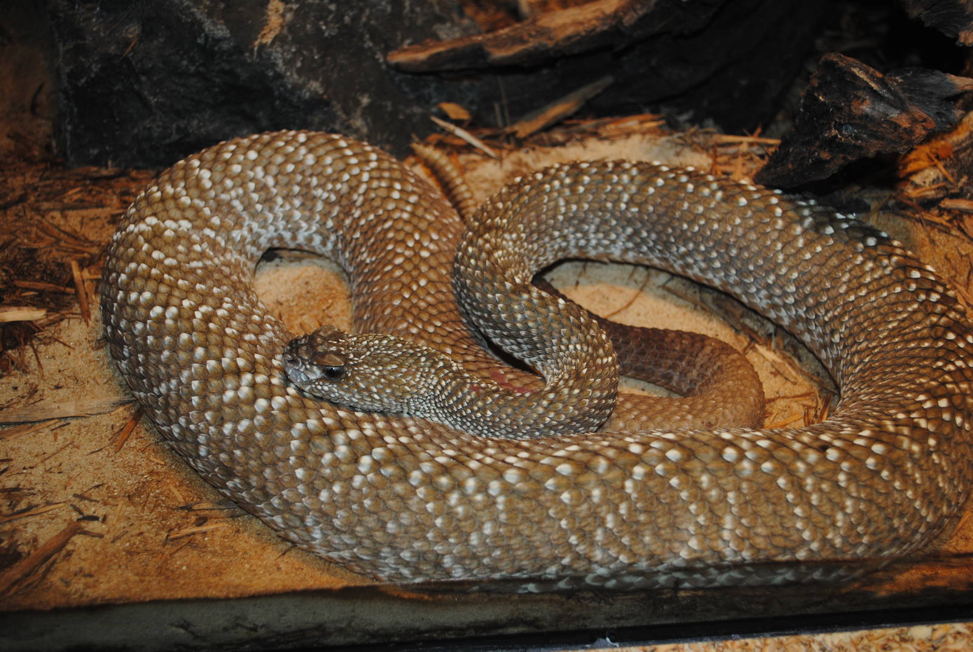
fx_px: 1177
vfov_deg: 30.9
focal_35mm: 44
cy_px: 326
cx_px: 486
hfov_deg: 44.9
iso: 200
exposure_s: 1/60
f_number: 4.5
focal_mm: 29
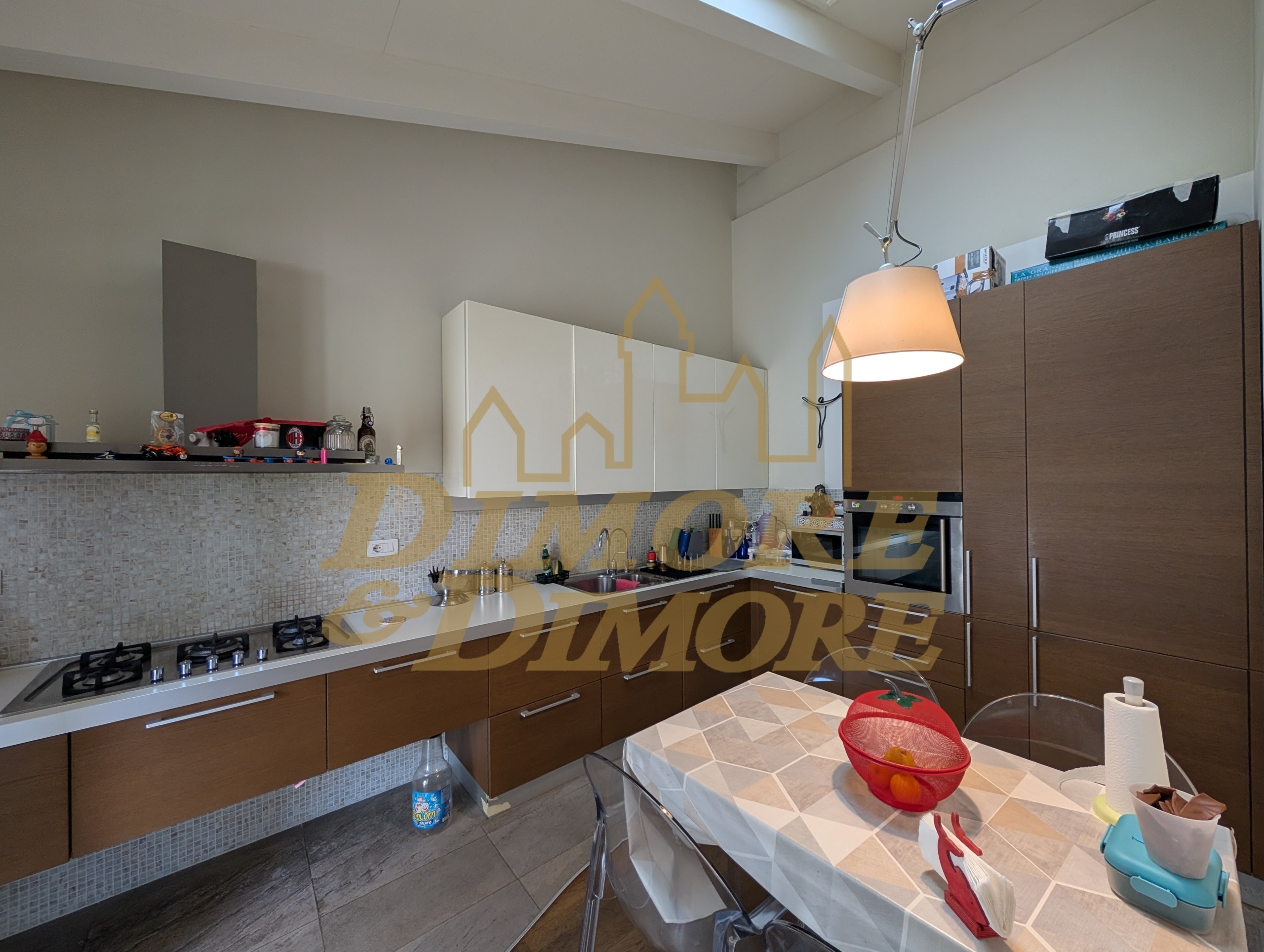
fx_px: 439
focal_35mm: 12
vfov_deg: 94.6
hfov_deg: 110.5
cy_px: 476
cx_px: 632
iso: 50
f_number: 1.7
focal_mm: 2.02
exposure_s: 1/40.7
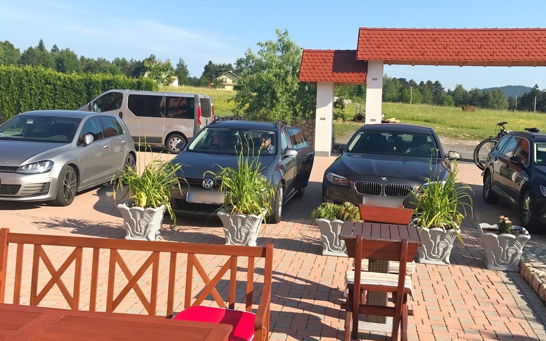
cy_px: 155
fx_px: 446
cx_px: 275
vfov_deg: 41.8
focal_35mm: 30
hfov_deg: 62.9
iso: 20
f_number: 1.8
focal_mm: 3.99
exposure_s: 1/1742
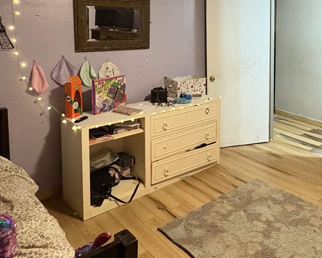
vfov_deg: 41.6
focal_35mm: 34
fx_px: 324
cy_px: 54
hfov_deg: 51.1
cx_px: 233
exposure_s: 1/60
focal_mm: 2.22
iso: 640
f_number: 2.2
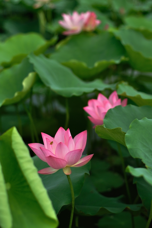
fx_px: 476
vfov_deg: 27.0
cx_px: 76
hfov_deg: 18.1
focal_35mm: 75
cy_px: 114
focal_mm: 50
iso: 200
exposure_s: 1/3000
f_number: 2.4
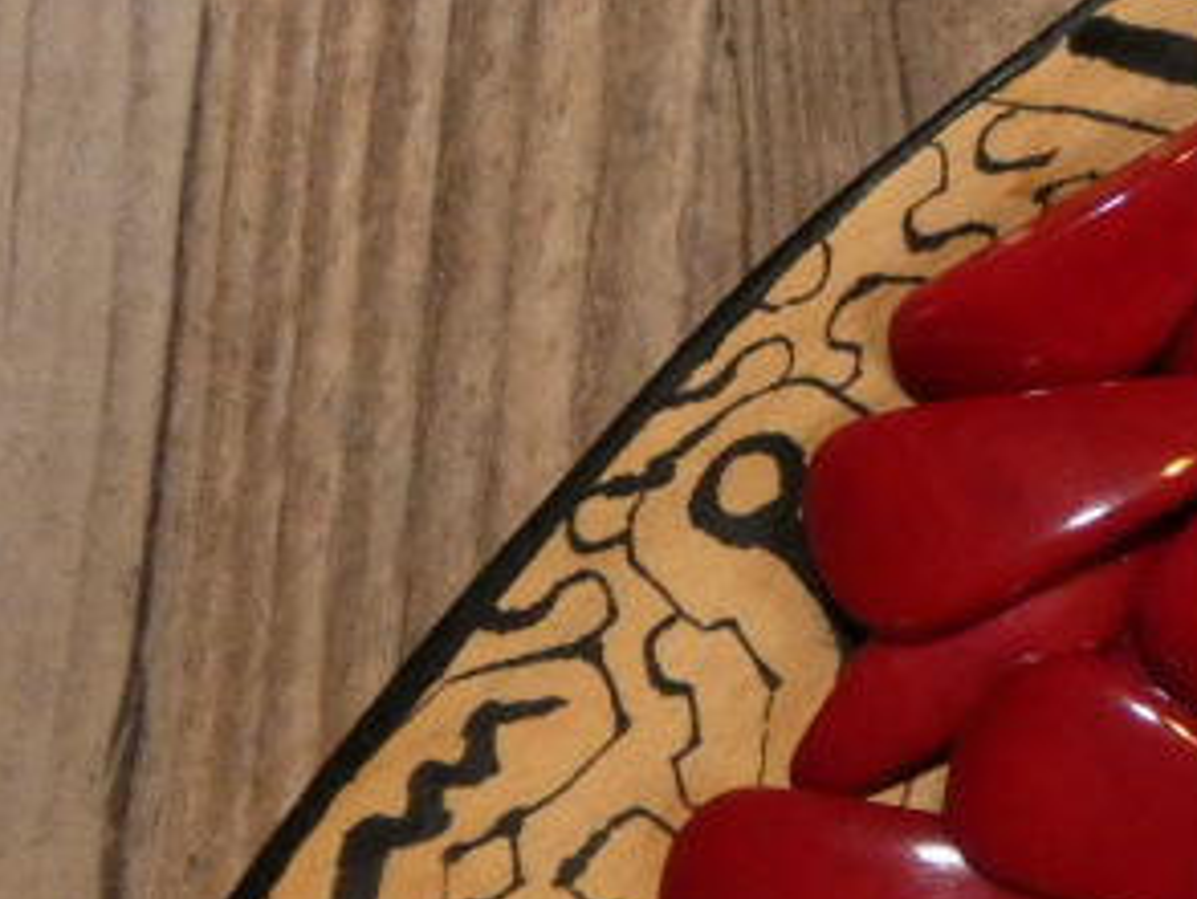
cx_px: 1616
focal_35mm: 87
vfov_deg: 17.0
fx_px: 3011
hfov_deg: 20.3
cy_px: 386
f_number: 3.4
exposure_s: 1/125
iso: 800
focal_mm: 5.8
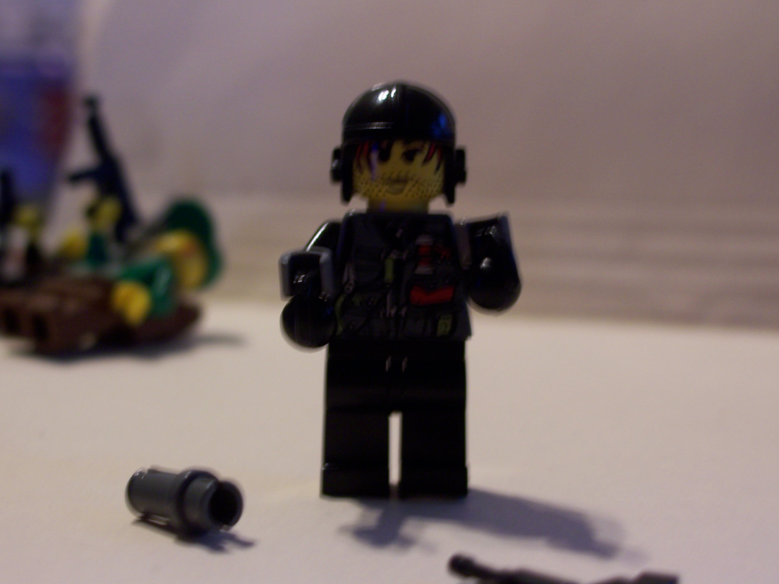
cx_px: 390
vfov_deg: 24.4
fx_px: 1350
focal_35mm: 60
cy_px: 292
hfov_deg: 32.2
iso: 80
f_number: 2.8
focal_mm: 10.3
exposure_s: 1/8
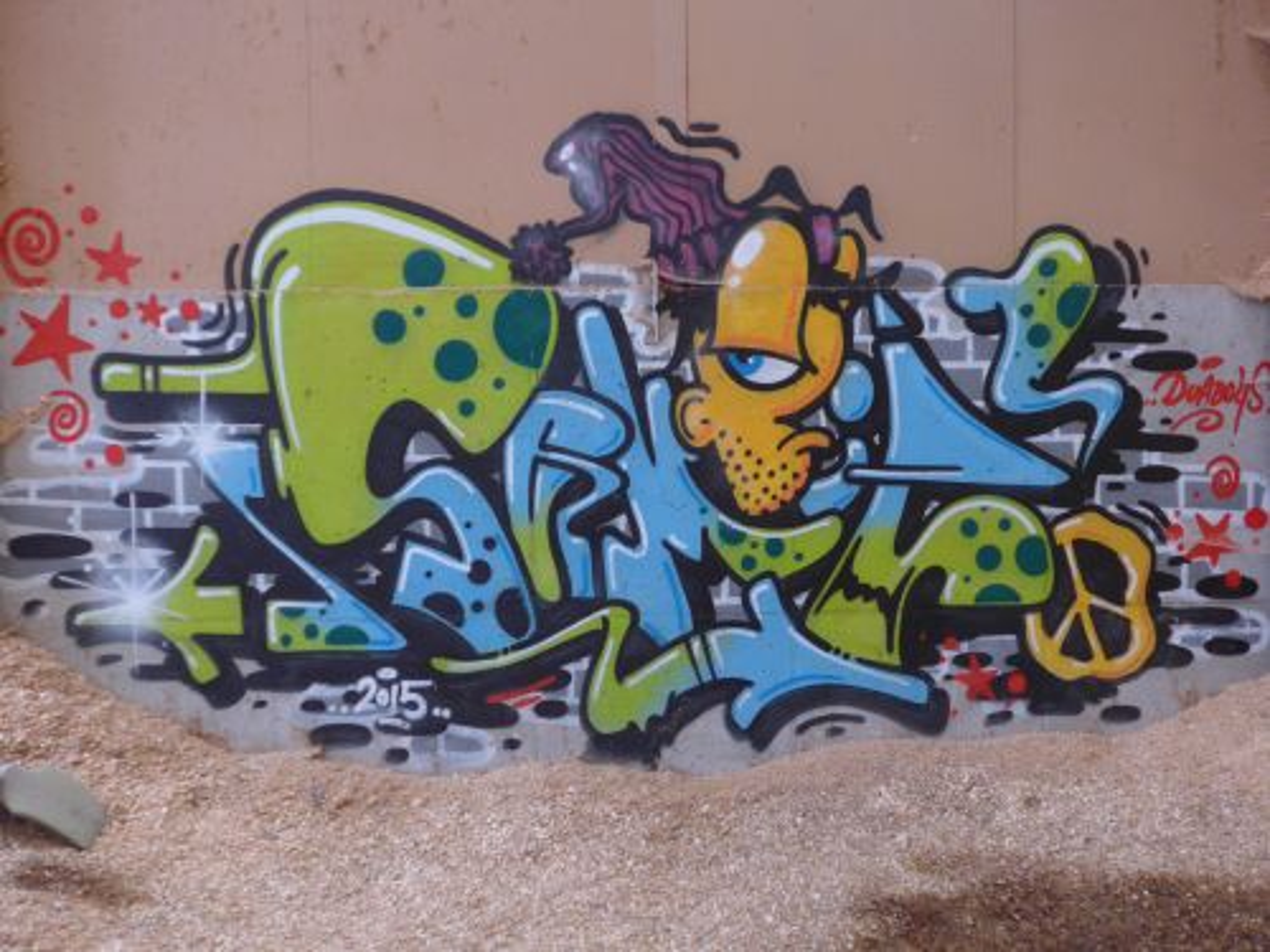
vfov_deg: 48.2
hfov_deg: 61.7
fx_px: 1064
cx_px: 635
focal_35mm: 29
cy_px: 476
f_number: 2
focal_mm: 6
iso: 400
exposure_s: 1/25
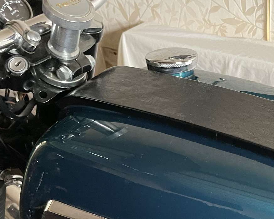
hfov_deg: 31.0
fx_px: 470
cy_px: 228
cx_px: 248
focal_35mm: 58
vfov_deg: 24.8
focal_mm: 4.2
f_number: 1.6
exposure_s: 1/33
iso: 640
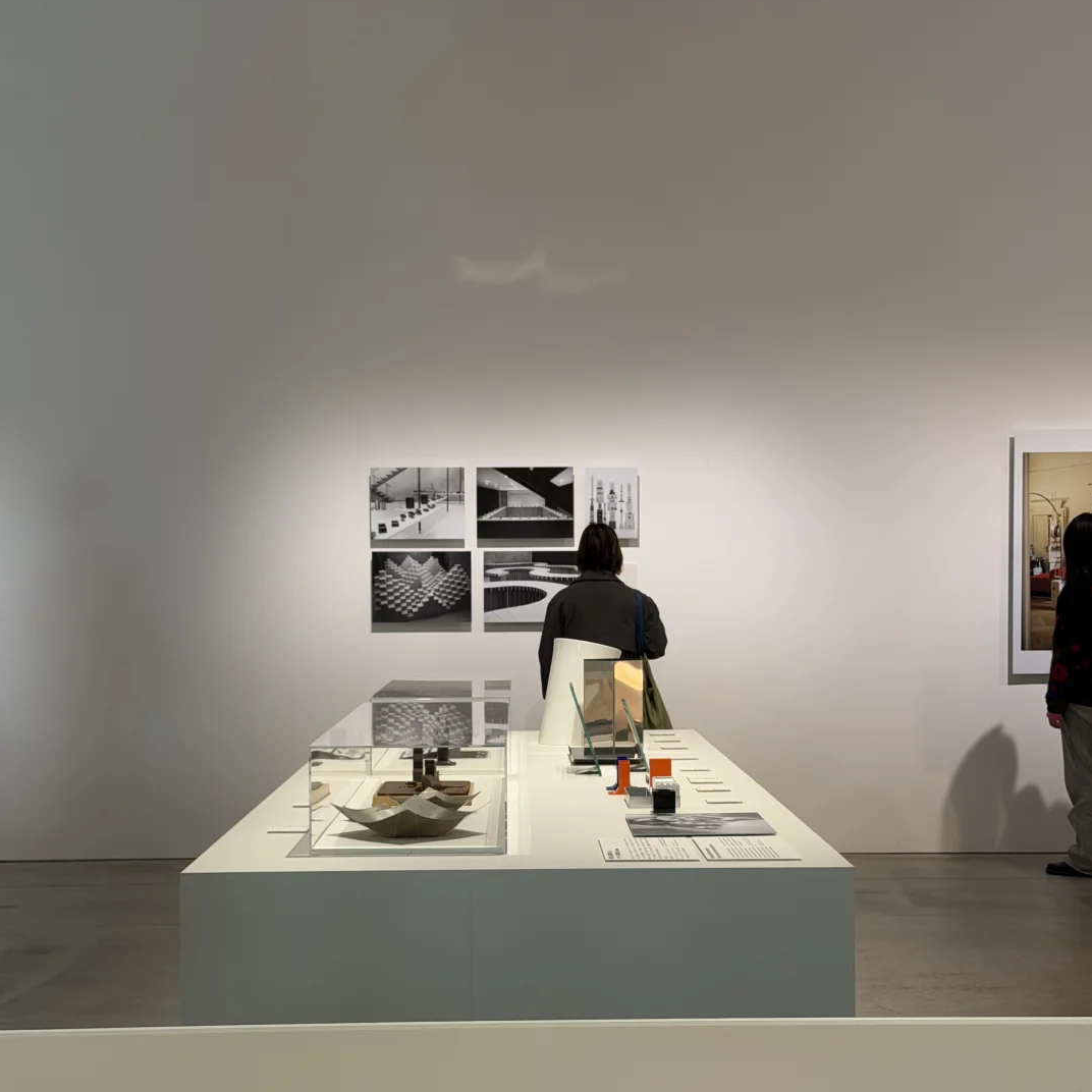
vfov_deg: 29.9
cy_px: 670
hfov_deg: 30.0
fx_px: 2034
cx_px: 548
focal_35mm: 57
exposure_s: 1/50
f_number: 1.78
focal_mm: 6.76
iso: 125
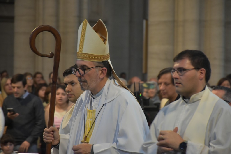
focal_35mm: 210
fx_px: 1348
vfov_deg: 6.5
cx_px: 116
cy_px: 77
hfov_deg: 9.8
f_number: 5.6
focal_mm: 140
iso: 1600
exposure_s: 1/20
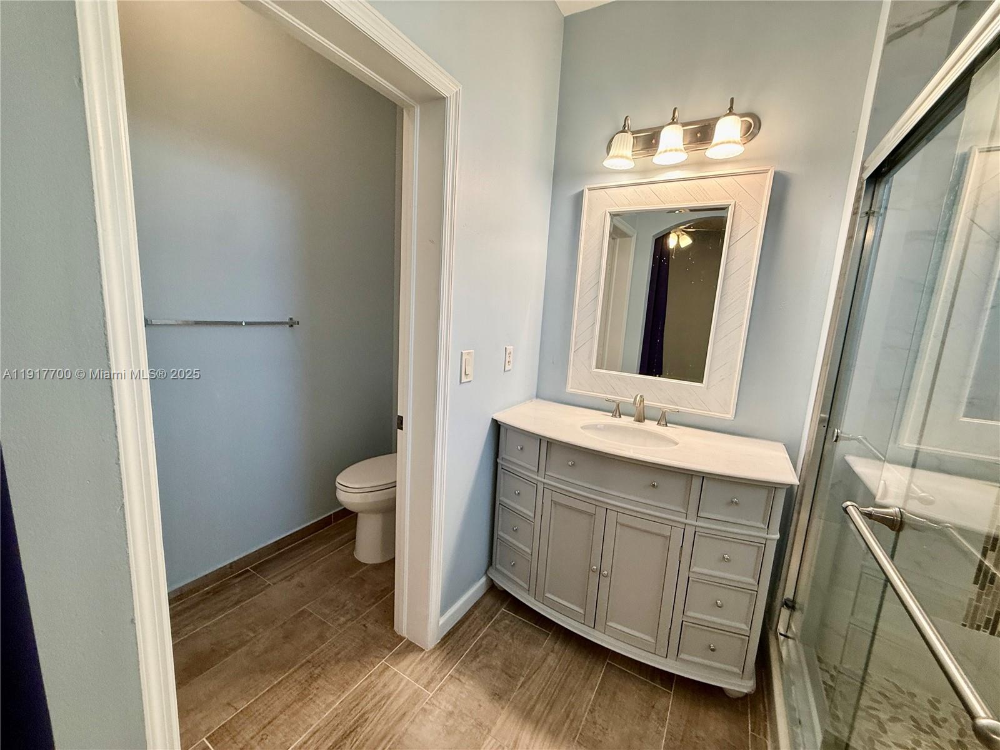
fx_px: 404
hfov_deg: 102.1
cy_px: 375
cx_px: 500
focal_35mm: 14
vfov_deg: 85.7
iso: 160
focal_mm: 2.22
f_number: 2.2
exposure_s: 1/120
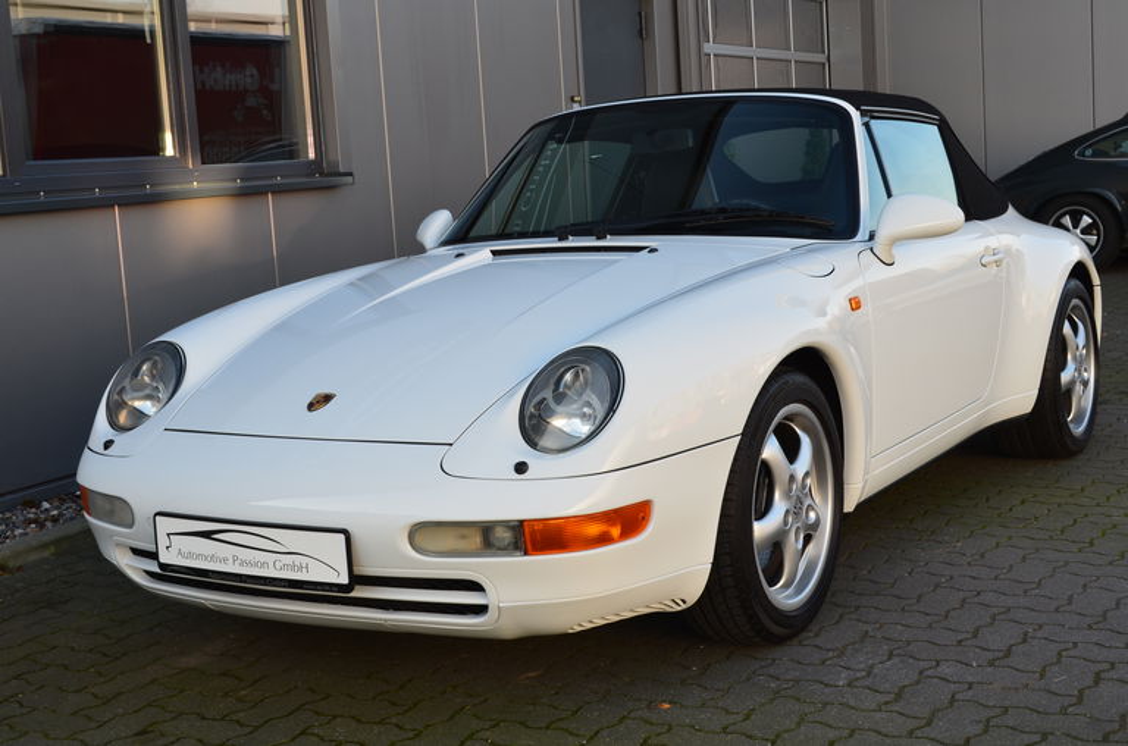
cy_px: 373
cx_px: 564
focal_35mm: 52
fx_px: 1641
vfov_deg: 25.6
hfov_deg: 37.9
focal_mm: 35
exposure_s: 1/125
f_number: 9
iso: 400
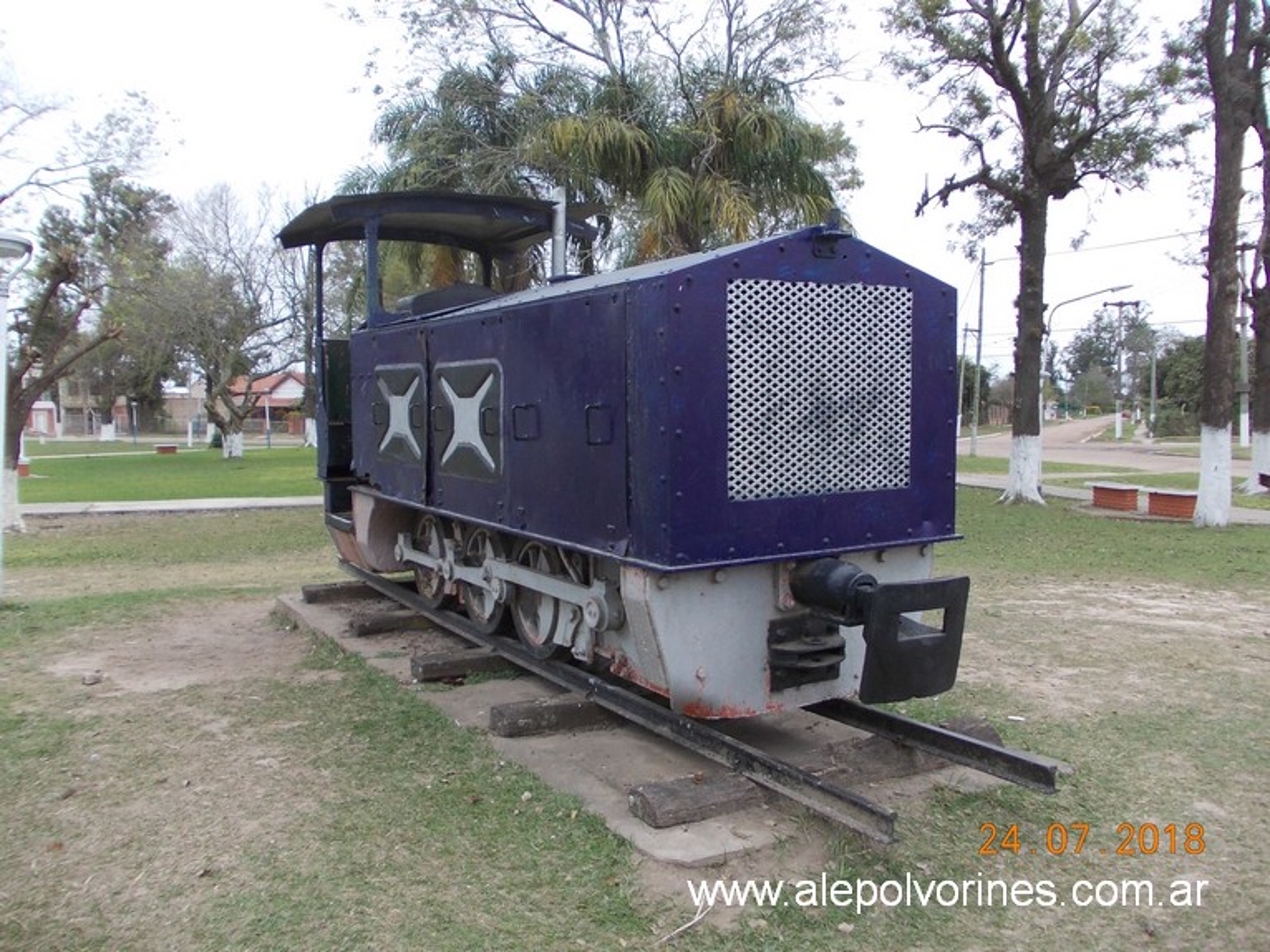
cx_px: 635
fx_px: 1027
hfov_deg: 63.5
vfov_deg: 49.7
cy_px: 476
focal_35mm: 28
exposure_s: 1/250
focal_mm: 4
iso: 80
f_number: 2.7
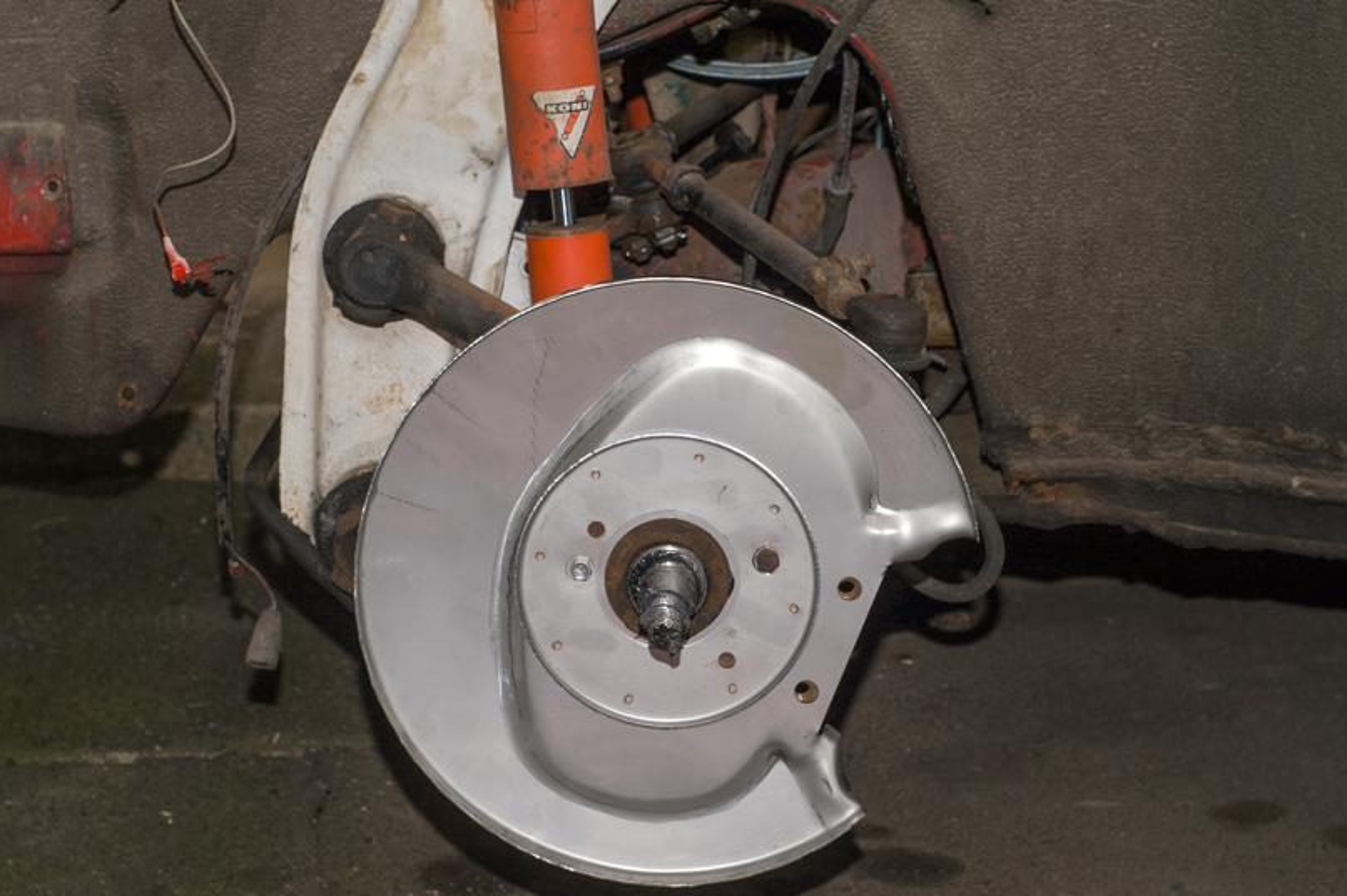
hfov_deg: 21.9
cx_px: 633
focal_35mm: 93
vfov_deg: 14.7
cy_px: 529
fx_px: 3477
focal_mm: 50
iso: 200
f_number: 8
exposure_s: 1/125
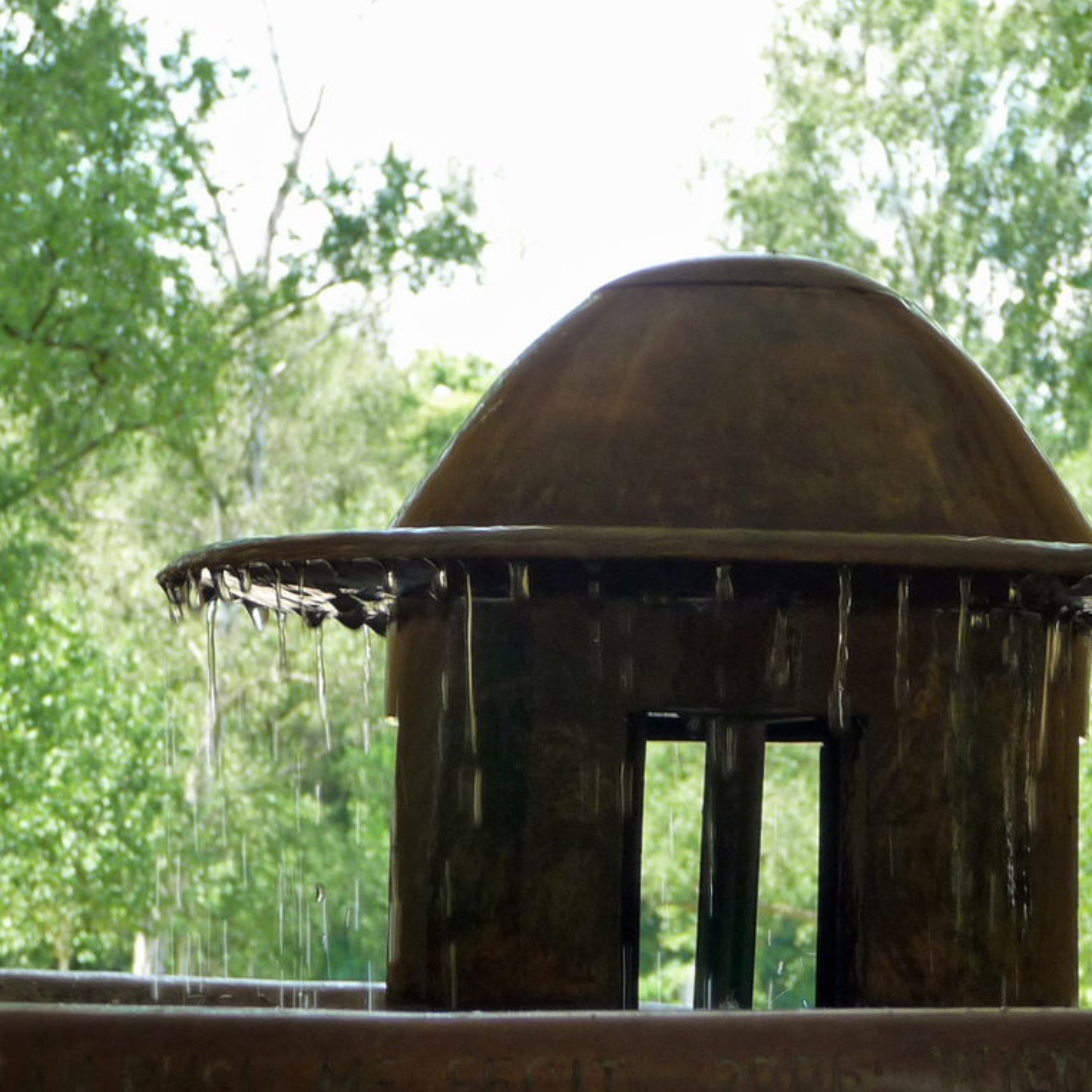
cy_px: 549
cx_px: 676
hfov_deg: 9.9
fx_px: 6317
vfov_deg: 9.9
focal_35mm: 177
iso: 160
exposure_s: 1/80
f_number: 4.7
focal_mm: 15.2
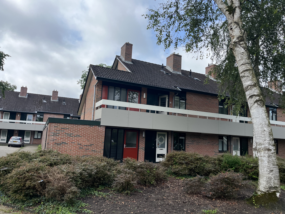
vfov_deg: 53.1
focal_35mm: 26
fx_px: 214
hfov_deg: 67.3
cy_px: 107
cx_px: 142
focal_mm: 5.1
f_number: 1.6
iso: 50
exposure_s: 1/2571
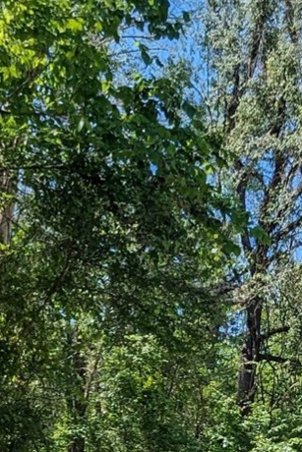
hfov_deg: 22.5
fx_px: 754
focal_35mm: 60
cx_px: 85
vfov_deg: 30.0
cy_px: 496
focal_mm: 1.95
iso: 44
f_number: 2.2
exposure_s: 1/922
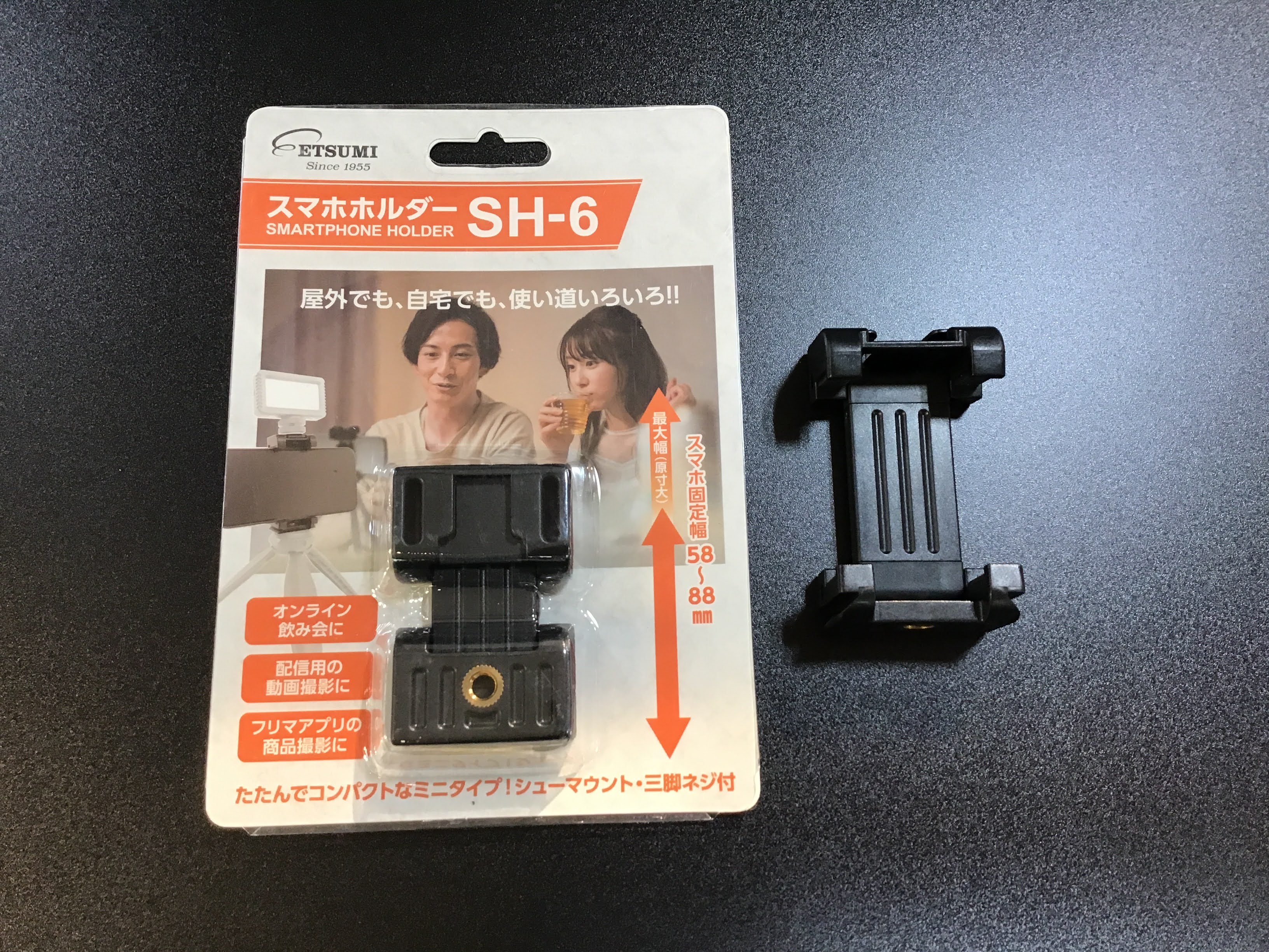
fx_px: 1136
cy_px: 476
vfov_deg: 45.4
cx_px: 634
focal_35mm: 31
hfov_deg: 58.4
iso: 40
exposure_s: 1/30
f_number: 2.4
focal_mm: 3.3
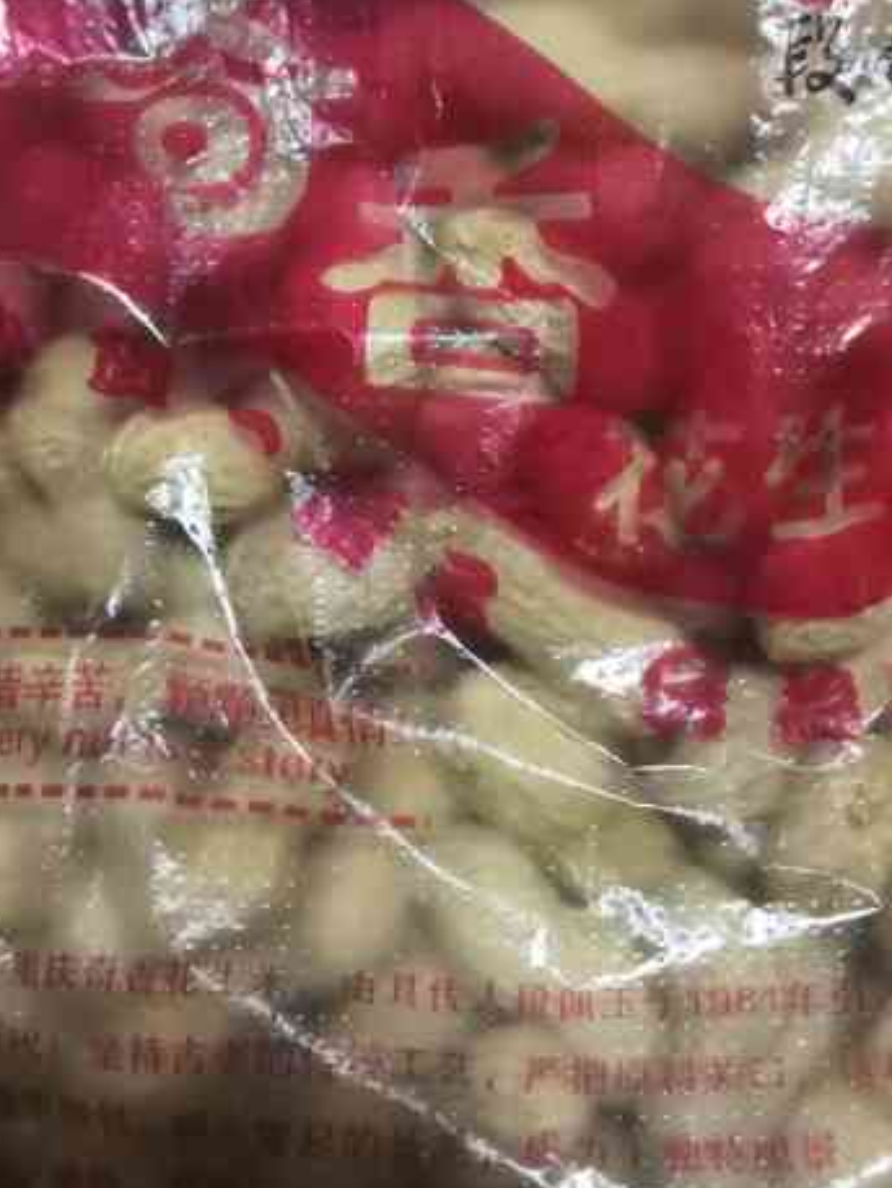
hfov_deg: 26.5
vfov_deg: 34.5
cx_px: 555
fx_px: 1888
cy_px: 375
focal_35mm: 55
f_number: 2.2
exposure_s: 1/16.7
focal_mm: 3.81
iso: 1000
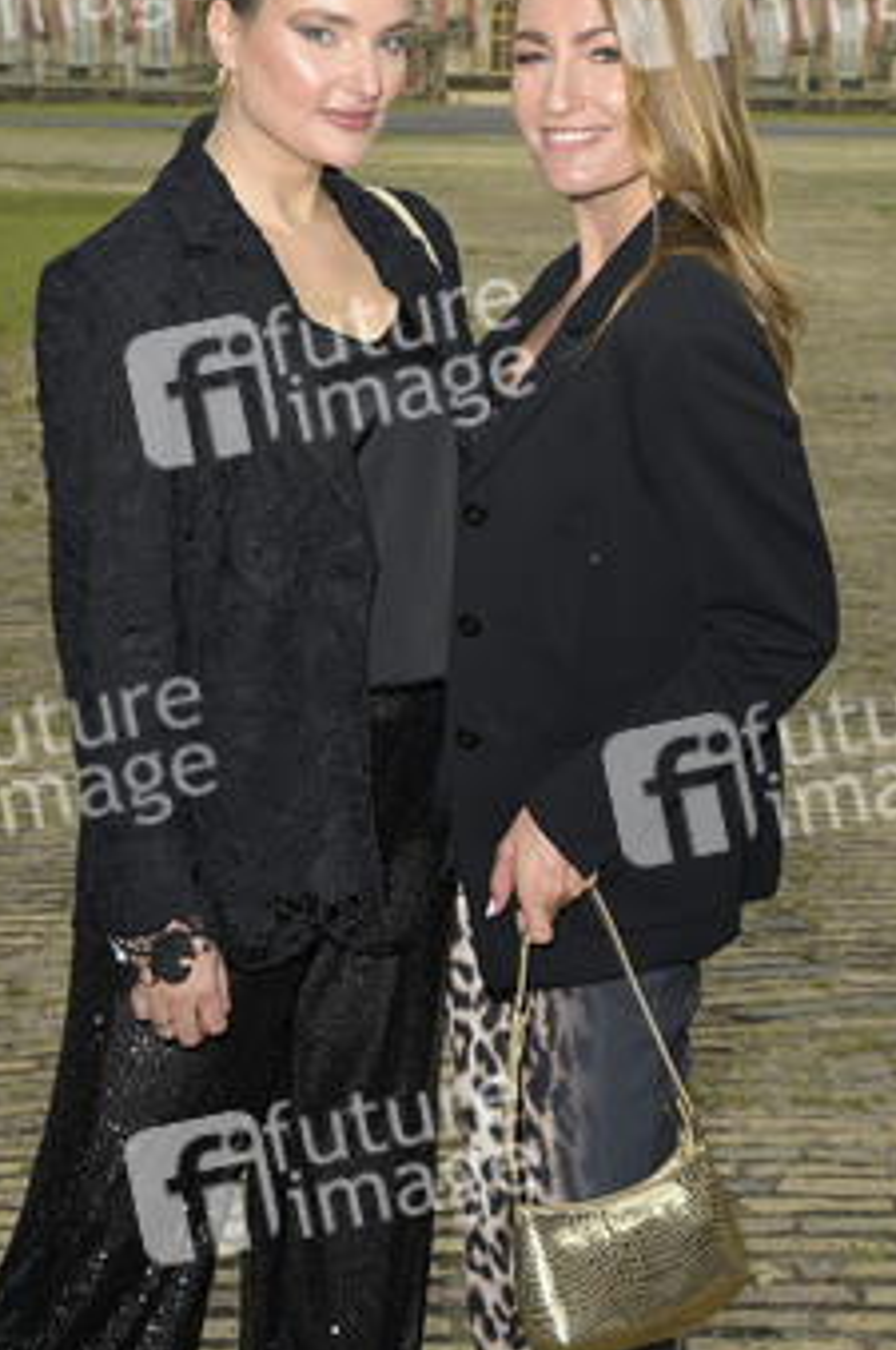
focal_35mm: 59
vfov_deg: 33.9
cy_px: 573
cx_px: 446
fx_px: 2209
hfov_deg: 22.9
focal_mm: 50
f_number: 9
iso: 500
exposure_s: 1/200
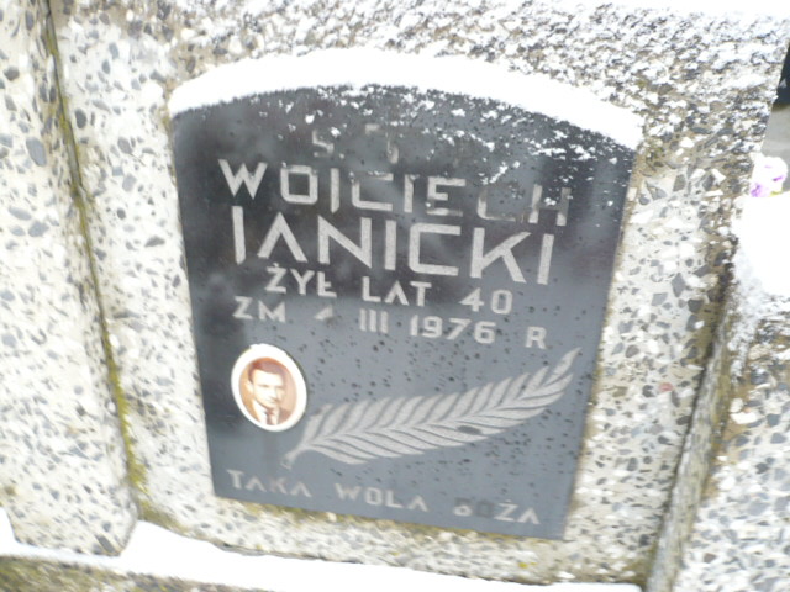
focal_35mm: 35
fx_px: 799
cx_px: 395
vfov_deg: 40.7
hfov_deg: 52.6
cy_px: 296
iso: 200
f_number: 2.8
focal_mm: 5.8
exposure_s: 1/25
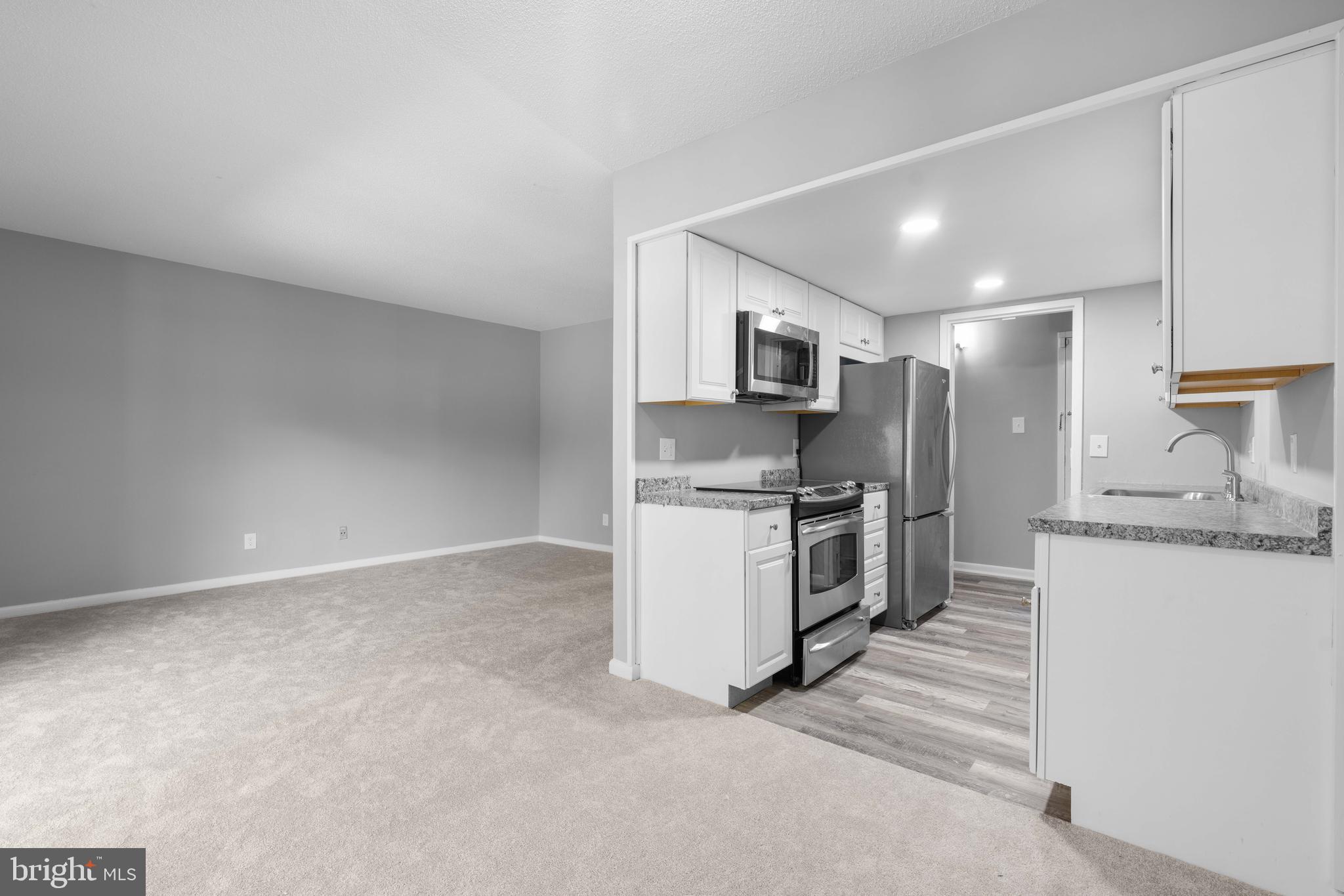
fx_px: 597
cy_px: 448
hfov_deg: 96.7
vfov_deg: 73.7
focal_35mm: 16
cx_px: 672
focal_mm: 16
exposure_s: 1.6
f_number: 8
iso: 160
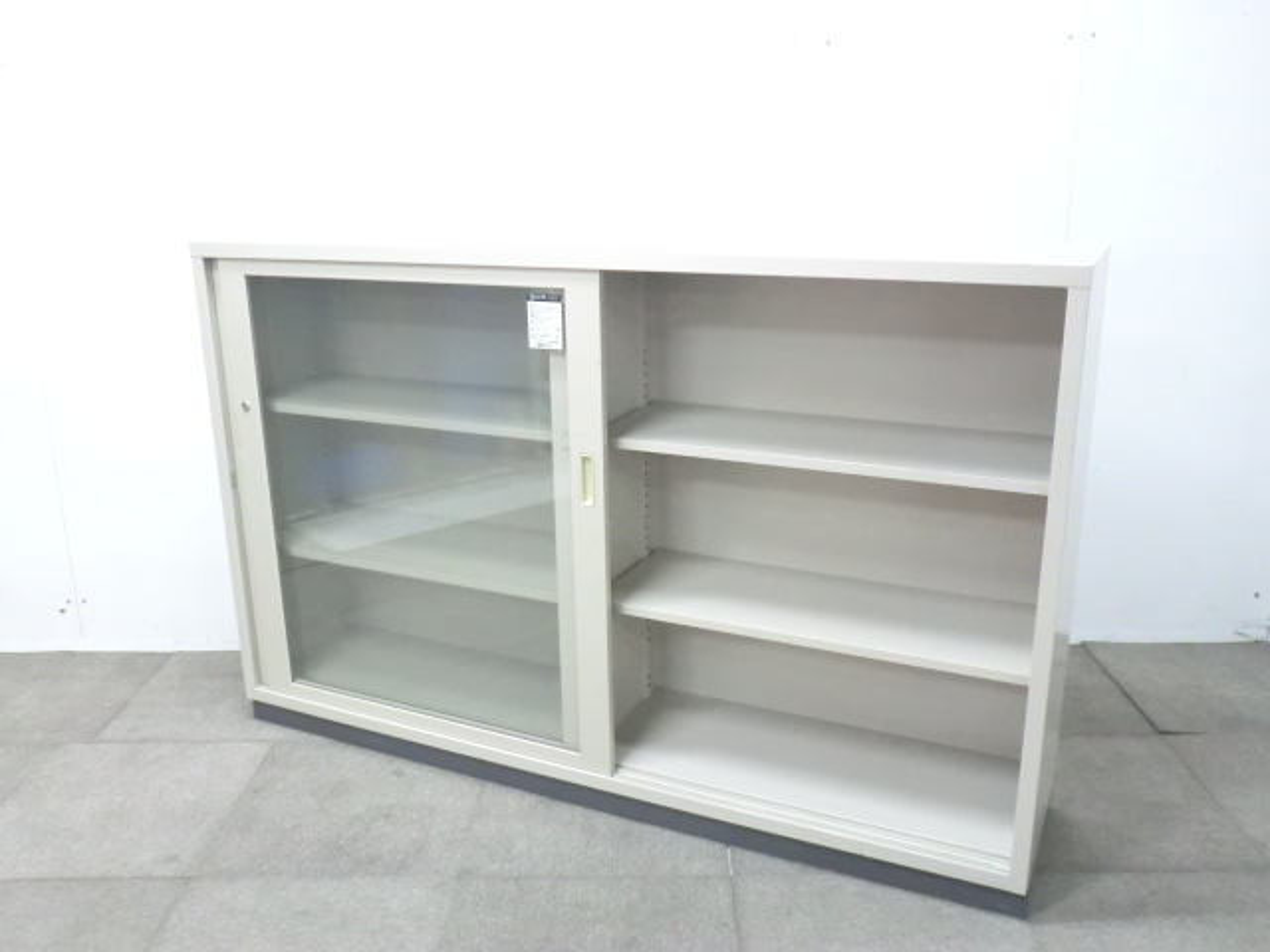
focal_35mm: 32
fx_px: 1174
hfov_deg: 56.8
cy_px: 476
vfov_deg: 44.2
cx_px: 635
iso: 800
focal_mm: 5.8
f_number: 3.5
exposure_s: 1/30
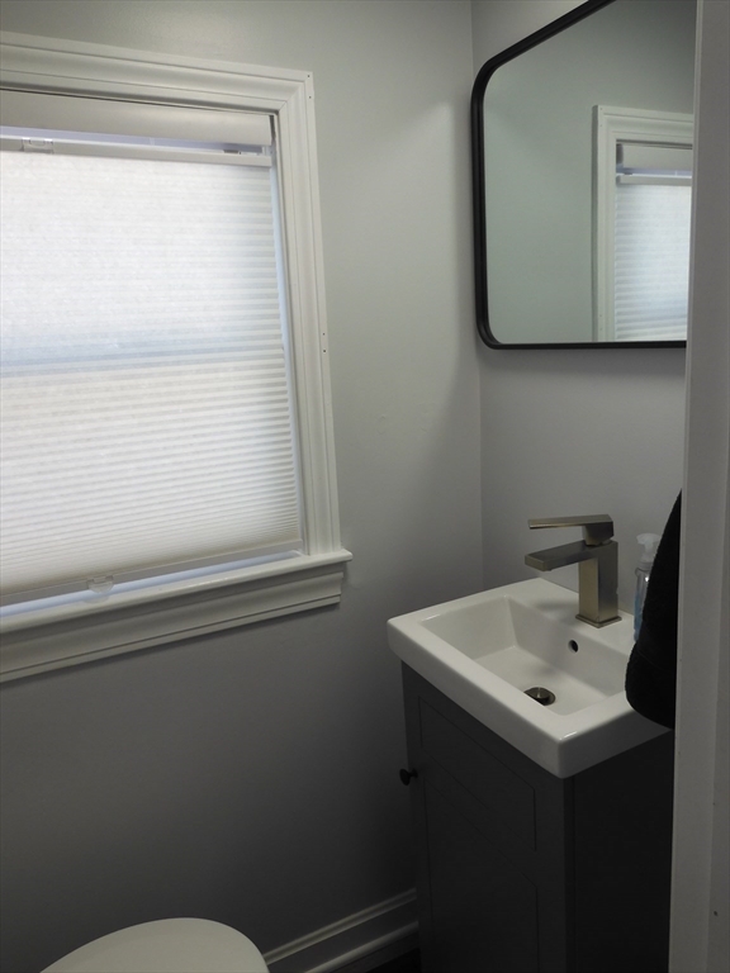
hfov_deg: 56.8
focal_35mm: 24
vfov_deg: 71.6
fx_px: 675
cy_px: 486
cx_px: 365
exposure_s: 1/100
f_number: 3.4
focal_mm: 4.3
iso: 100
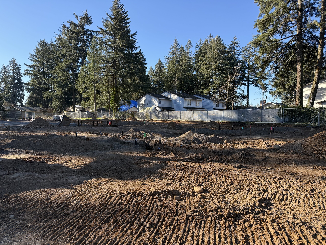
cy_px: 122
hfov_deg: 71.6
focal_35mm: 24
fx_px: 226
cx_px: 163
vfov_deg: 56.8
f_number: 1.78
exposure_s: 1/1361
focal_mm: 6.76
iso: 100
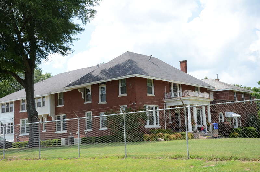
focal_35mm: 48
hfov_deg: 41.2
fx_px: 346
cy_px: 86
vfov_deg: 28.0
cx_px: 130
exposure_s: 1/640
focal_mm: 32
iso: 250
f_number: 5.6
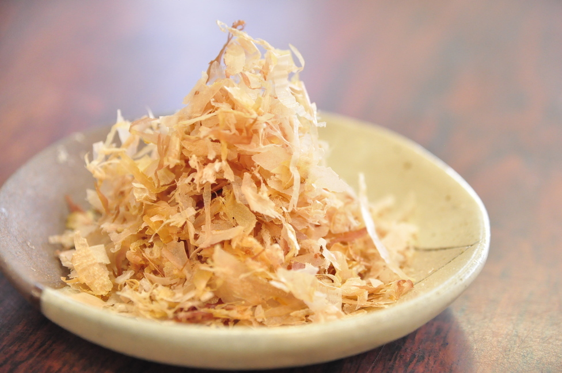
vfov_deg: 13.0
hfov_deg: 19.5
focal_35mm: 105
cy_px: 186
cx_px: 281
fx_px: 1637
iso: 1600
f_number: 4.5
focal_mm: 70
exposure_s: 1/100
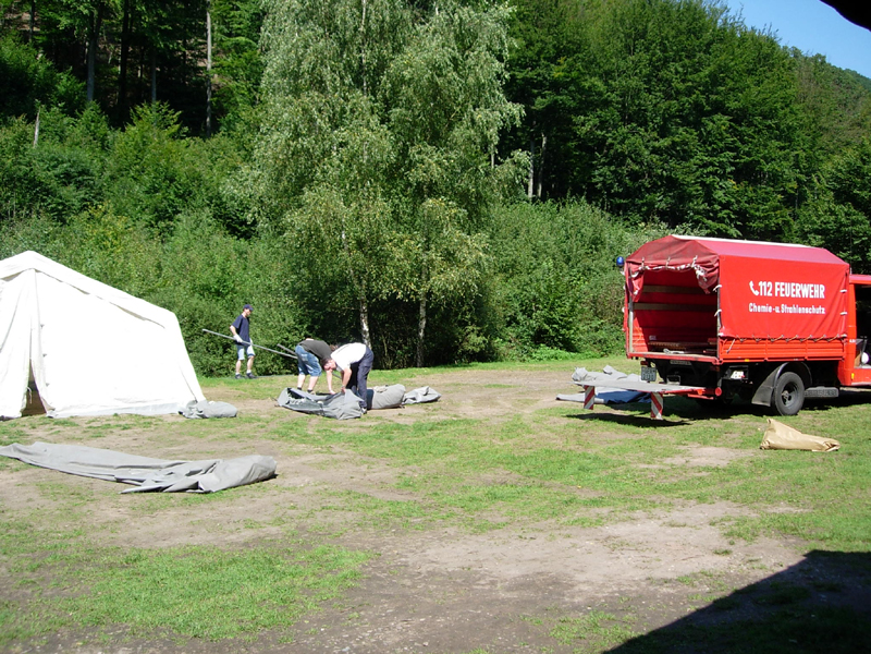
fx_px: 956
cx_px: 436
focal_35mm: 38
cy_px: 327
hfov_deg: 49.0
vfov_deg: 37.7
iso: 64
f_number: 2.8
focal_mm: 7.8
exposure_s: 1/861
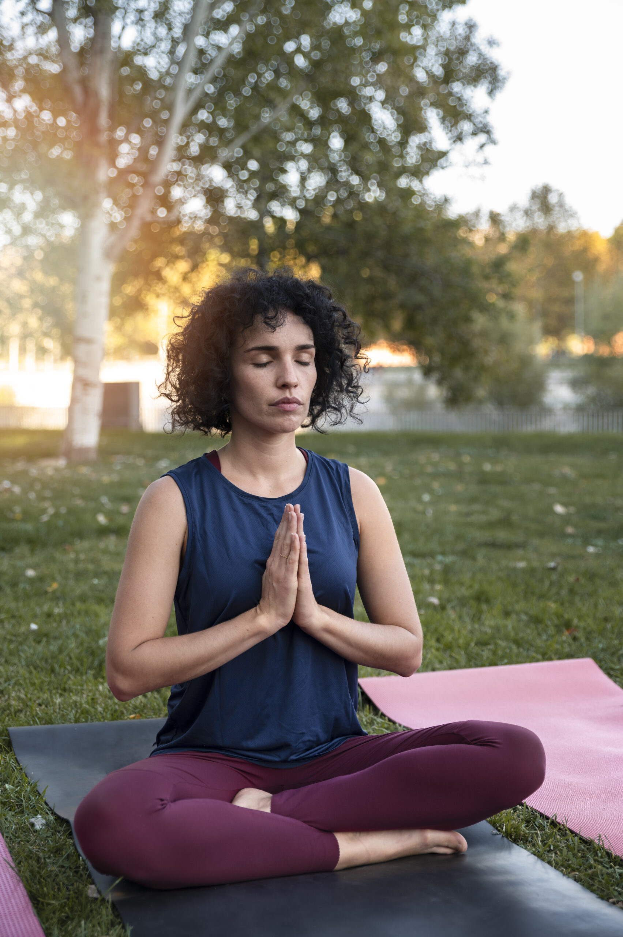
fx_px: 1352
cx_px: 312
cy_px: 468
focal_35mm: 52
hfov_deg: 26.0
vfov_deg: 38.2
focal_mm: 52
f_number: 2.8
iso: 100
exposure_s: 1/125
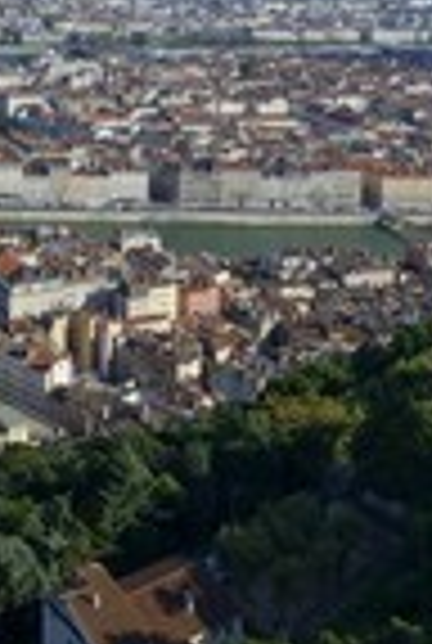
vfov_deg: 45.5
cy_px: 153
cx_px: -9
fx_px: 734
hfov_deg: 30.3
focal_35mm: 41
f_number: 18
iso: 100
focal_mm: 14
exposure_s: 1/80
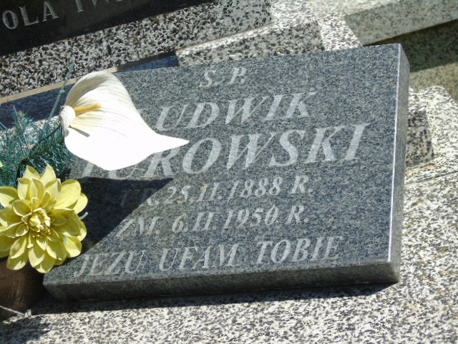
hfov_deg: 15.9
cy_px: 172
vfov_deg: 12.0
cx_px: 229
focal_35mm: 124
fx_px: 1641
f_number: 4.6
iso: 80
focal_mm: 22
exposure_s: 1/500
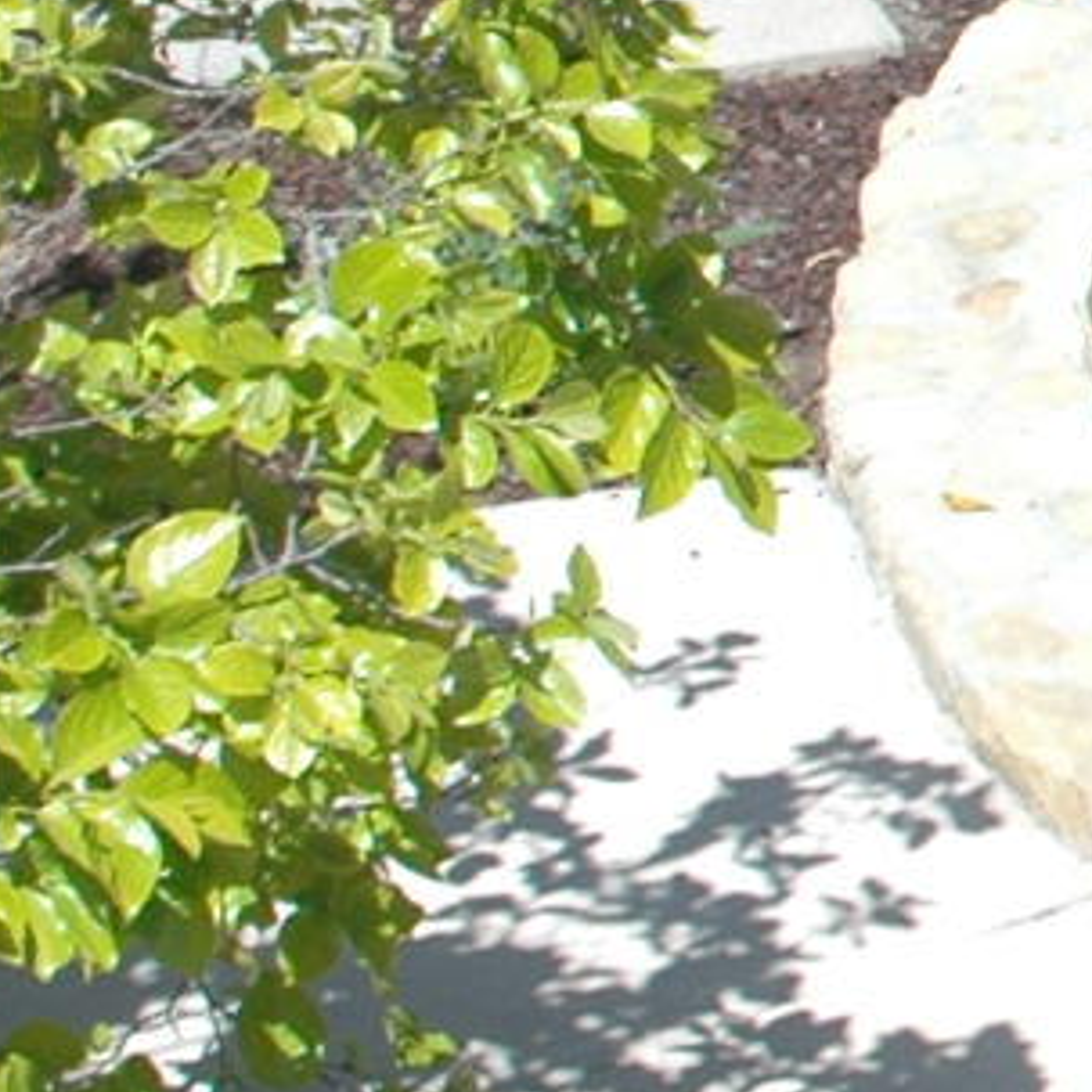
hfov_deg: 6.1
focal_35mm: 264
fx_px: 9422
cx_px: 3355
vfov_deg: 6.6
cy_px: -483
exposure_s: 1/250
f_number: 8
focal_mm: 28
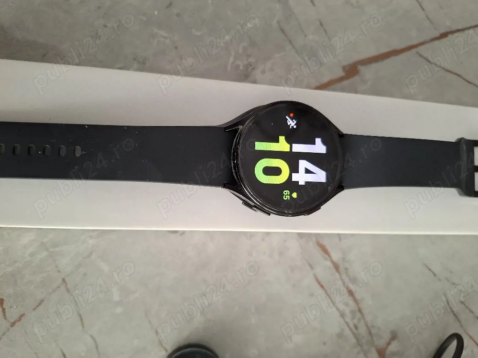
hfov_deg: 73.9
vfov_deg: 58.9
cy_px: 179
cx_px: 239
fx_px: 318
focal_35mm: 23
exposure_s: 1/100
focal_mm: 5.54
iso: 320
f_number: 1.8
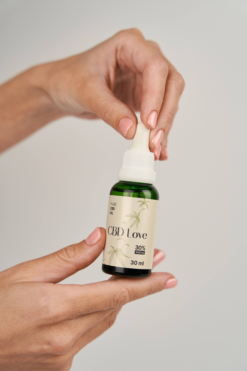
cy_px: 186
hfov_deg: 20.3
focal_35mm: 67
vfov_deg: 30.0
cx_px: 124
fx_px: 691
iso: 500
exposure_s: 1/200
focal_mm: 67.1
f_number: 5
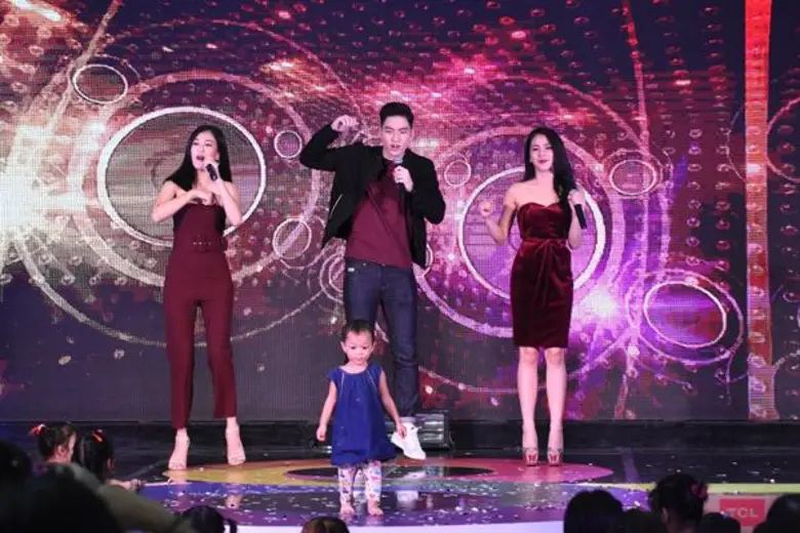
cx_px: 400
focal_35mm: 138
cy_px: 266
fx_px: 3066
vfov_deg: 9.9
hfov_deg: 14.9
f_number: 5.6
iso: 2500
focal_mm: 92
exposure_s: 1/320
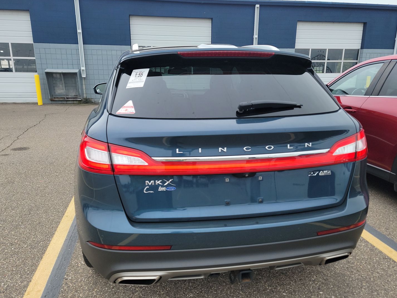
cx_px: 200
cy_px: 153
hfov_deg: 65.3
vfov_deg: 51.4
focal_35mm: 27
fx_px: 310
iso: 50
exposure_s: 1/121
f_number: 1.8
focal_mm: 6.7
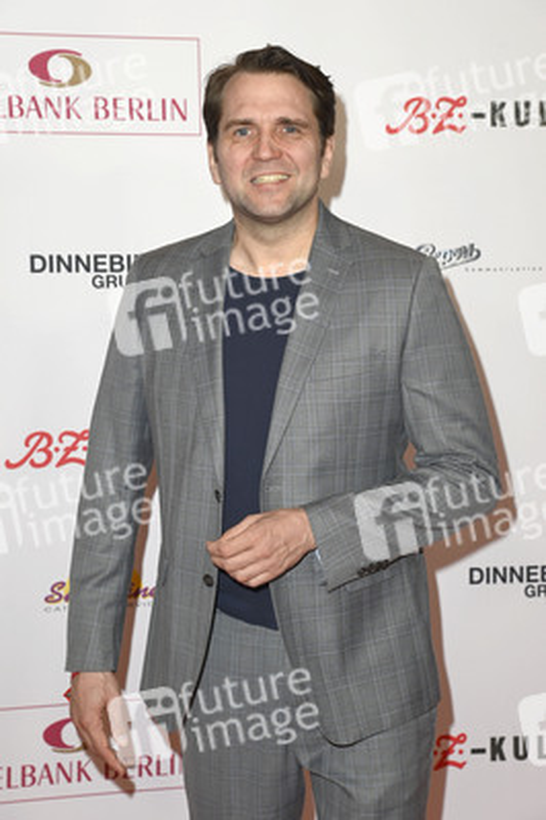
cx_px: 273
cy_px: 410
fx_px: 1595
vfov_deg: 28.9
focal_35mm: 70
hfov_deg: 19.4
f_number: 5.6
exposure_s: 1/250
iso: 640
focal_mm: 70
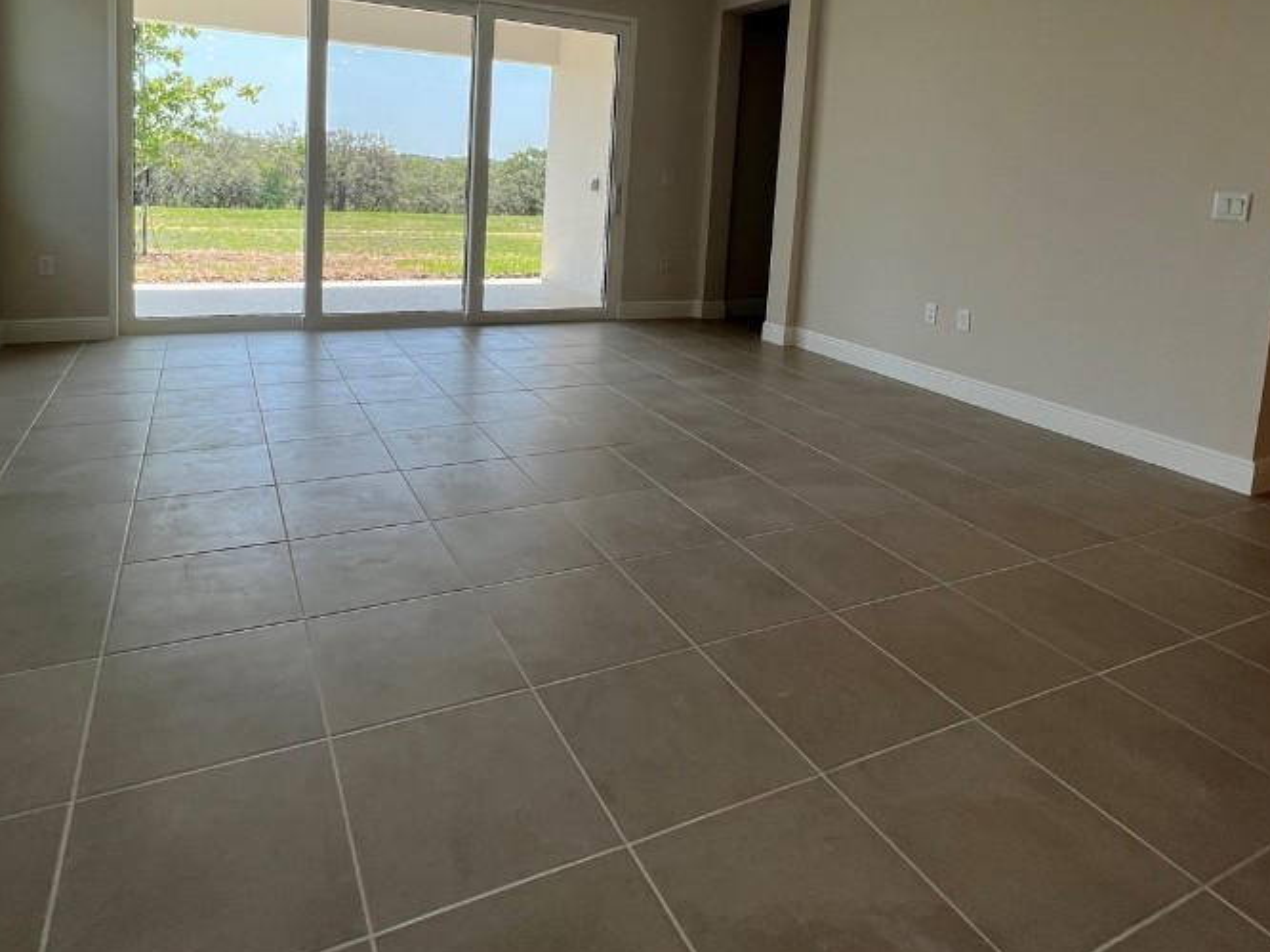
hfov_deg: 81.5
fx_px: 734
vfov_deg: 62.4
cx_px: 564
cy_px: 244
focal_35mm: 20
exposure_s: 1/241
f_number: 1.8
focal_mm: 1.57
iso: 32
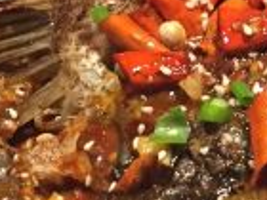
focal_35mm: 145
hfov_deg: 12.7
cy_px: 134
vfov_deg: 10.2
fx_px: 1118
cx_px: 441
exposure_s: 1/33
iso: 250
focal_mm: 4.15
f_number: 2.2
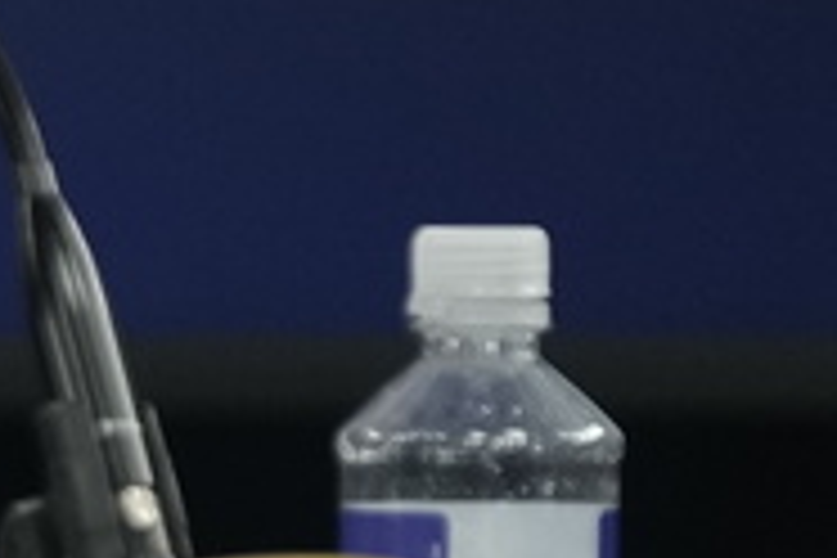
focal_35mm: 1648
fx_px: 38313
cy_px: -304
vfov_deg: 0.8
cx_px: -1071
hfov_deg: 1.2
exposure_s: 1/640
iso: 800
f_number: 2.8
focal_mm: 200
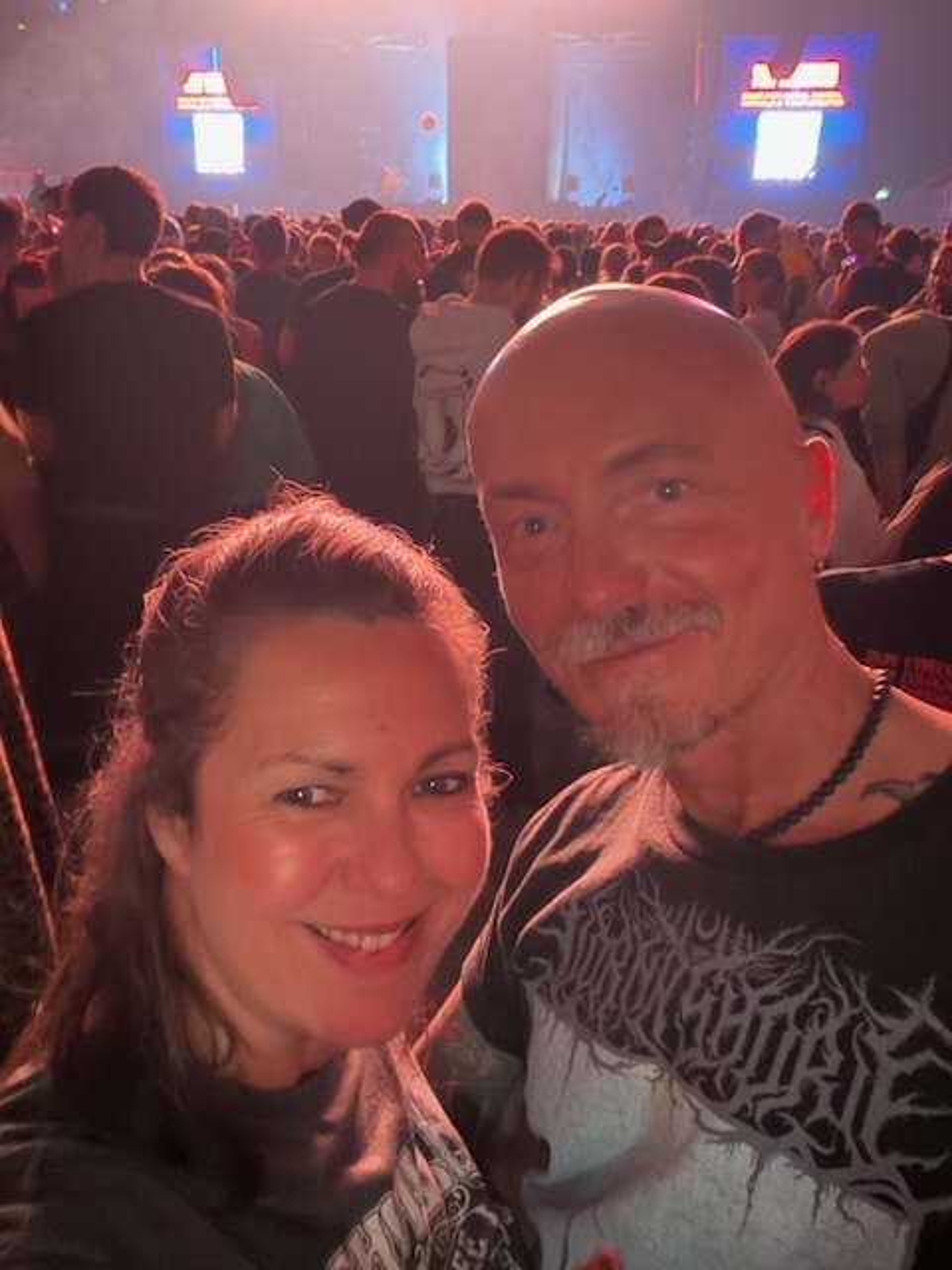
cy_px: 635
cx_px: 476
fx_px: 1100
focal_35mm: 30
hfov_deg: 46.8
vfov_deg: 60.0
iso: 2000
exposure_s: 1/8
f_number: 1.9
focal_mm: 2.71
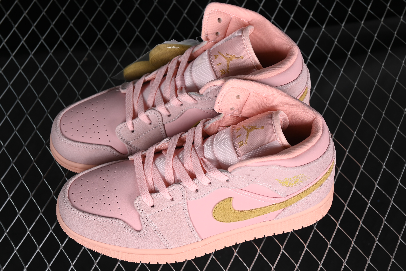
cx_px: 203
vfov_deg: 18.2
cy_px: 136
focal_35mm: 75
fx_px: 846
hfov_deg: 27.0
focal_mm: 50
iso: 160
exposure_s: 1/80
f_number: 7.1
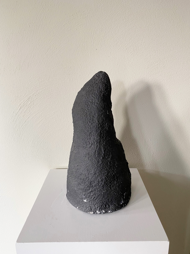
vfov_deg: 67.3
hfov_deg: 53.1
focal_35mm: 26
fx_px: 190
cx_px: 95
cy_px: 127
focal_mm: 4.25
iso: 100
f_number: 1.8
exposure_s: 1/50
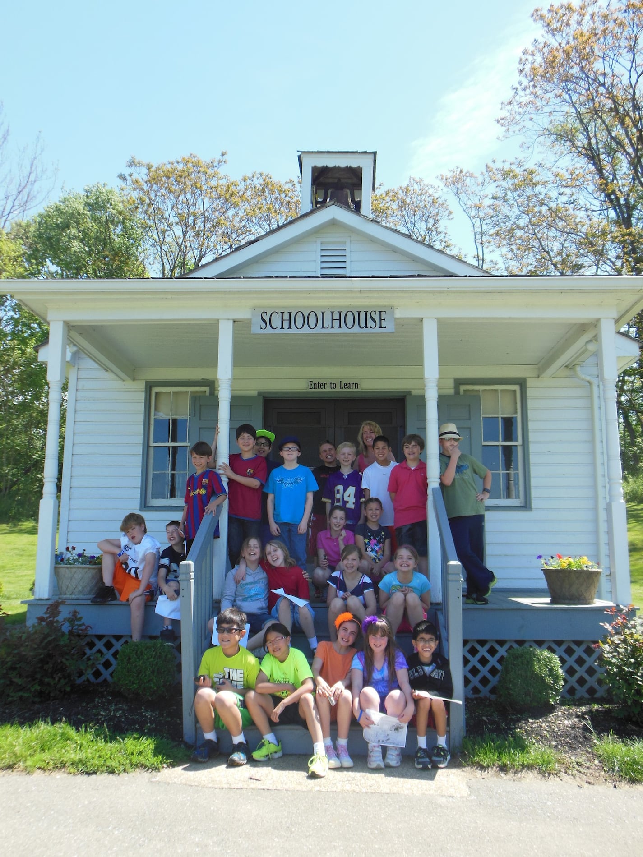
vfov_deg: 61.7
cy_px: 428
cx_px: 322
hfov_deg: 48.2
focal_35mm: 29
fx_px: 718
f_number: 3.3
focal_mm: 5.2
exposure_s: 1/640
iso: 125
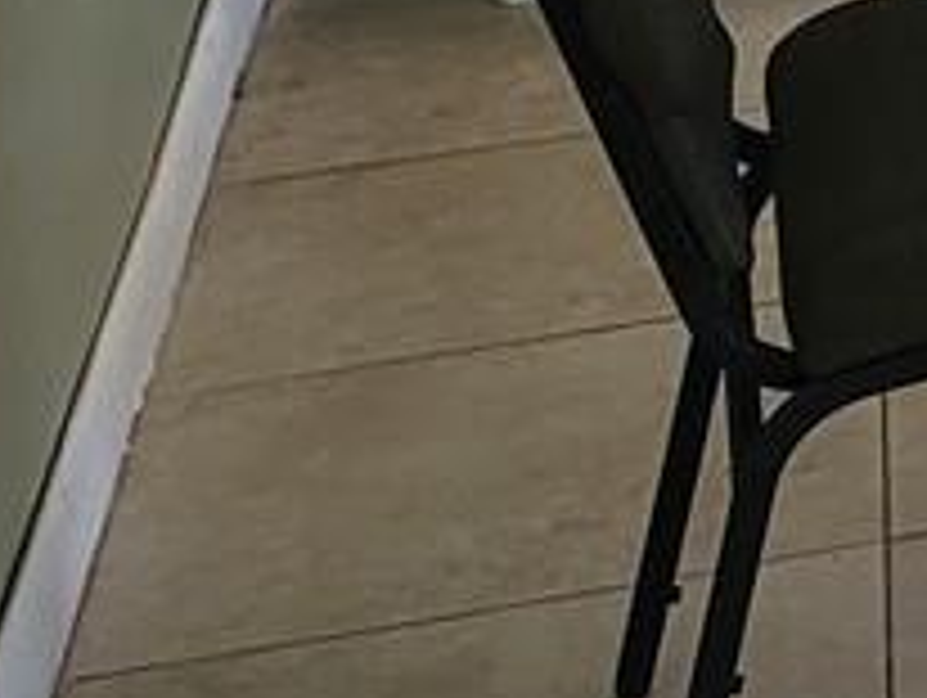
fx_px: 5201
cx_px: 3316
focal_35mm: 194
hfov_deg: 7.8
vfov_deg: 7.1
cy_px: -1108
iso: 64
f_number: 1.8
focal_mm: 7
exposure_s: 1/120
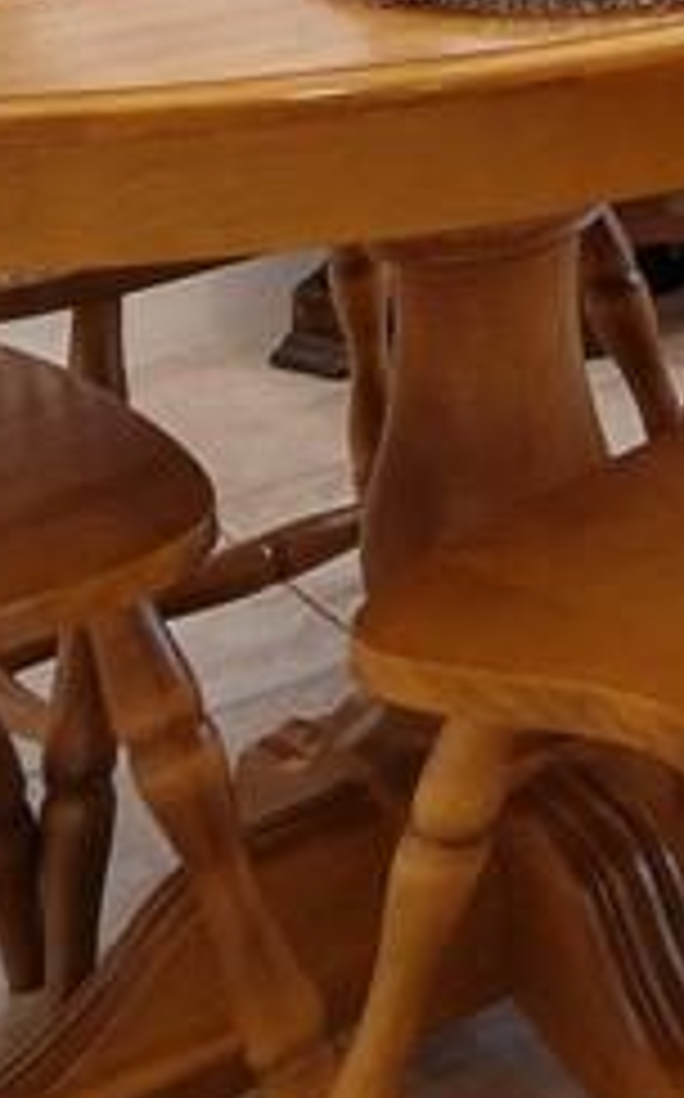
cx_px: 2313
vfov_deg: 15.9
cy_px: -904
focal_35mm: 110
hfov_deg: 8.8
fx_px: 3299
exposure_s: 1/3200
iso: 3200
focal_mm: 16.5
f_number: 8
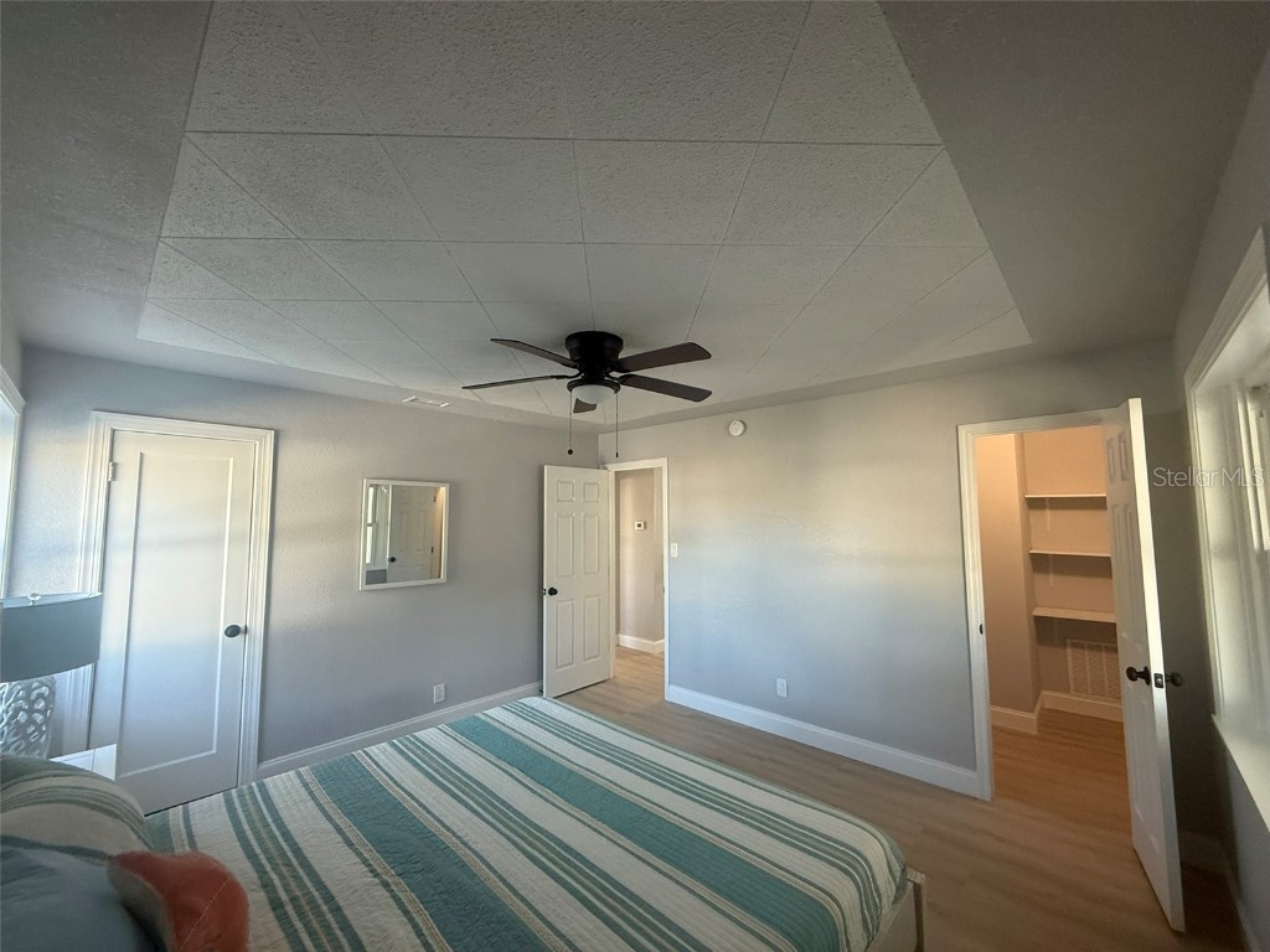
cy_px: 476
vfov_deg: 85.7
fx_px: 514
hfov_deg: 102.1
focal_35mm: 14
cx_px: 635
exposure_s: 1/120
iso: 250
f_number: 2.2
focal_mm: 2.22
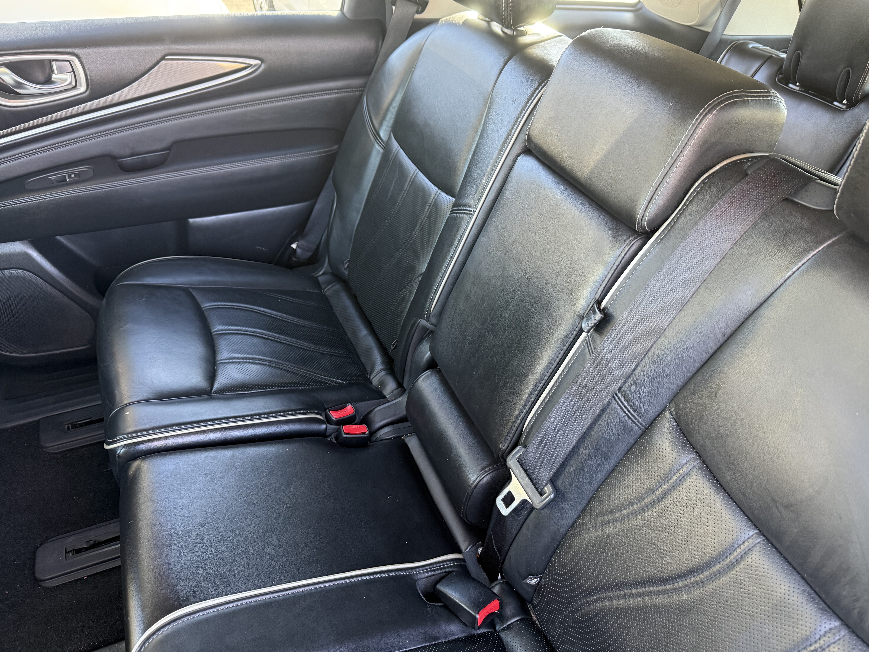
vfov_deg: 54.9
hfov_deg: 69.4
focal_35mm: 25
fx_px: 628
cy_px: 313
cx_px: 431
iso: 320
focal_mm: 6.76
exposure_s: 1/60
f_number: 1.78
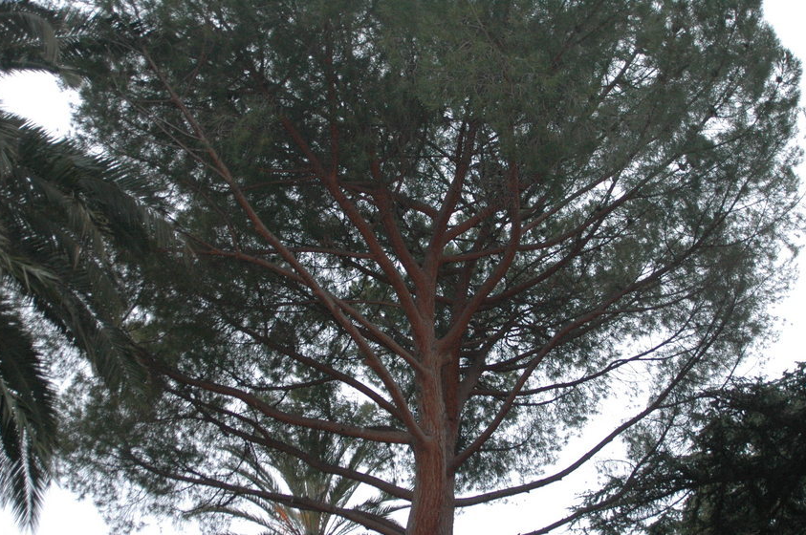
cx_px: 419
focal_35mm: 45
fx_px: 1006
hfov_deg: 43.6
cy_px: 279
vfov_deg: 29.8
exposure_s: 1/180
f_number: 3.5
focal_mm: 28
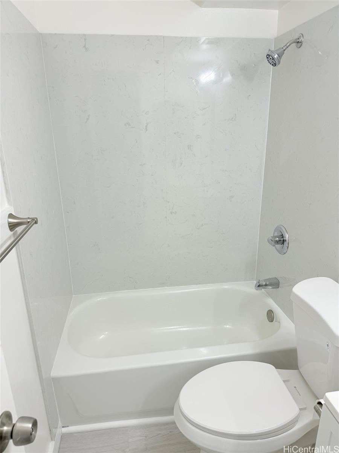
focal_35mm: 24
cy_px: 226
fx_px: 313
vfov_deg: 71.6
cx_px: 170
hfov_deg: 56.8
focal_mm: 6.76
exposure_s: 1/160
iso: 64
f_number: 1.78
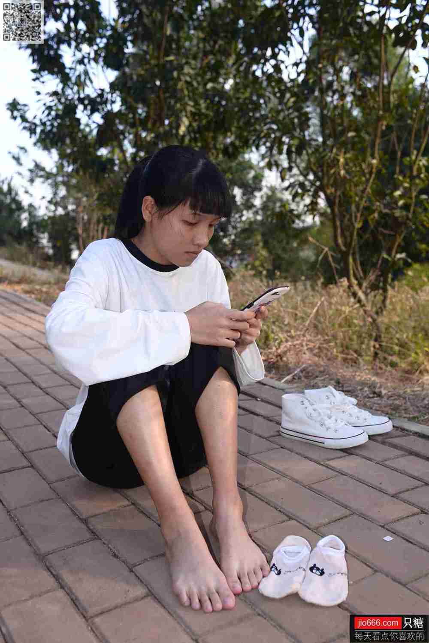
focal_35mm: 35
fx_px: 625
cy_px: 322
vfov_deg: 54.4
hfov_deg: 37.9
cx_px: 214
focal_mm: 35
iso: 160
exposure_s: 1/200
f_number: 5.6
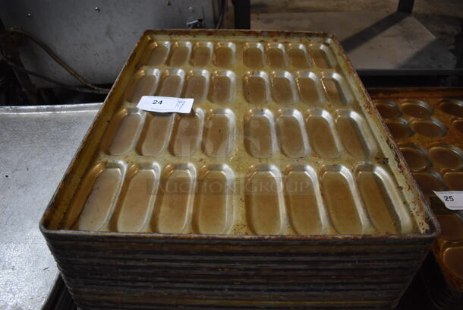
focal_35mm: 27
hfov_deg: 67.3
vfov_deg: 48.0
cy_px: 155
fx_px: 348
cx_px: 232
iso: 1600
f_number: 3.5
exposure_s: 1/125
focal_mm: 18
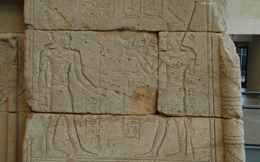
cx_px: 123
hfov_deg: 38.9
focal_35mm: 52
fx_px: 368
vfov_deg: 24.9
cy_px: 75
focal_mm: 32
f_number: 5.6
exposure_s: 1/125
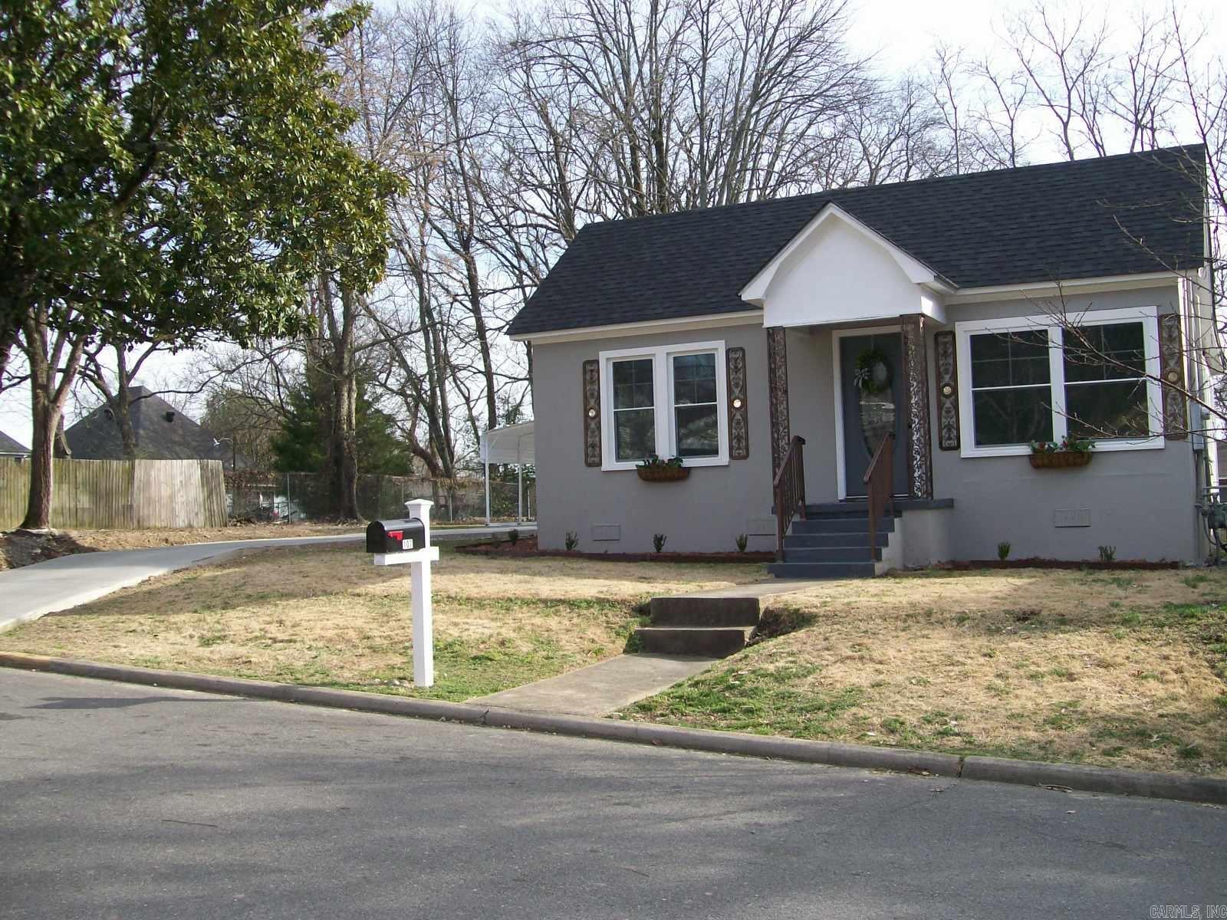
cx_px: 614
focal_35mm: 36
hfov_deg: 51.4
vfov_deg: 39.7
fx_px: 1276
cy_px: 460
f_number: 2.7
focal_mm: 6
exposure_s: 1/593
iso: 80
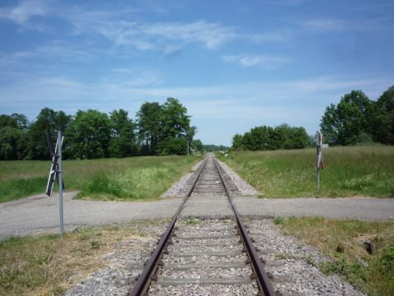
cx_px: 197
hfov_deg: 56.8
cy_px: 148
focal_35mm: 32
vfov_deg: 44.2
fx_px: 364
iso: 100
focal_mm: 5.2
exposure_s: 1/500
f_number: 5.6
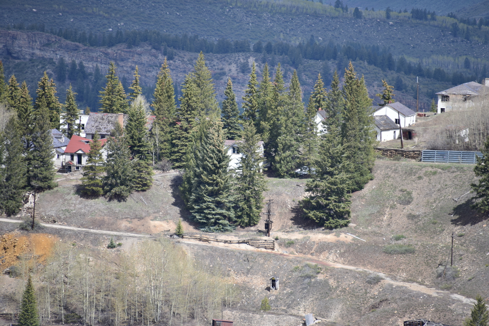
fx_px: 4076
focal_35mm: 300
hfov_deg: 6.9
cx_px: 244
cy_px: 163
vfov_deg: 4.6
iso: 200
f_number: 5.6
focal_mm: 300
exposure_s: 1/640
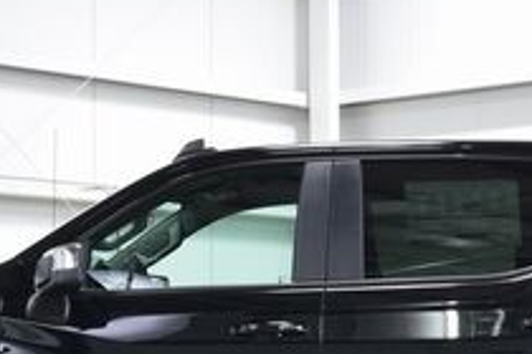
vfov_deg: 10.6
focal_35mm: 128
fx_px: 1891
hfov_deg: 15.9
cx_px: 400
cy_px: 386
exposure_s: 1/15
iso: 720
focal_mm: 28
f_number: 6.3
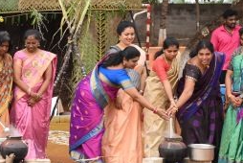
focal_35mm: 141
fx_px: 953
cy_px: 88
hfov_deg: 13.8
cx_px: -103
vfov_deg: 9.8
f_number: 5
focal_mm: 35
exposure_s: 1/800
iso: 400
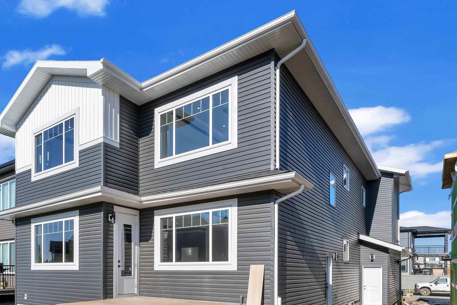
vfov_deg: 47.0
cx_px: 154
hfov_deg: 69.6
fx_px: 317
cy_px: 265
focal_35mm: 25
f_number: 6.3
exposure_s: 1/2500
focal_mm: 14
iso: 400
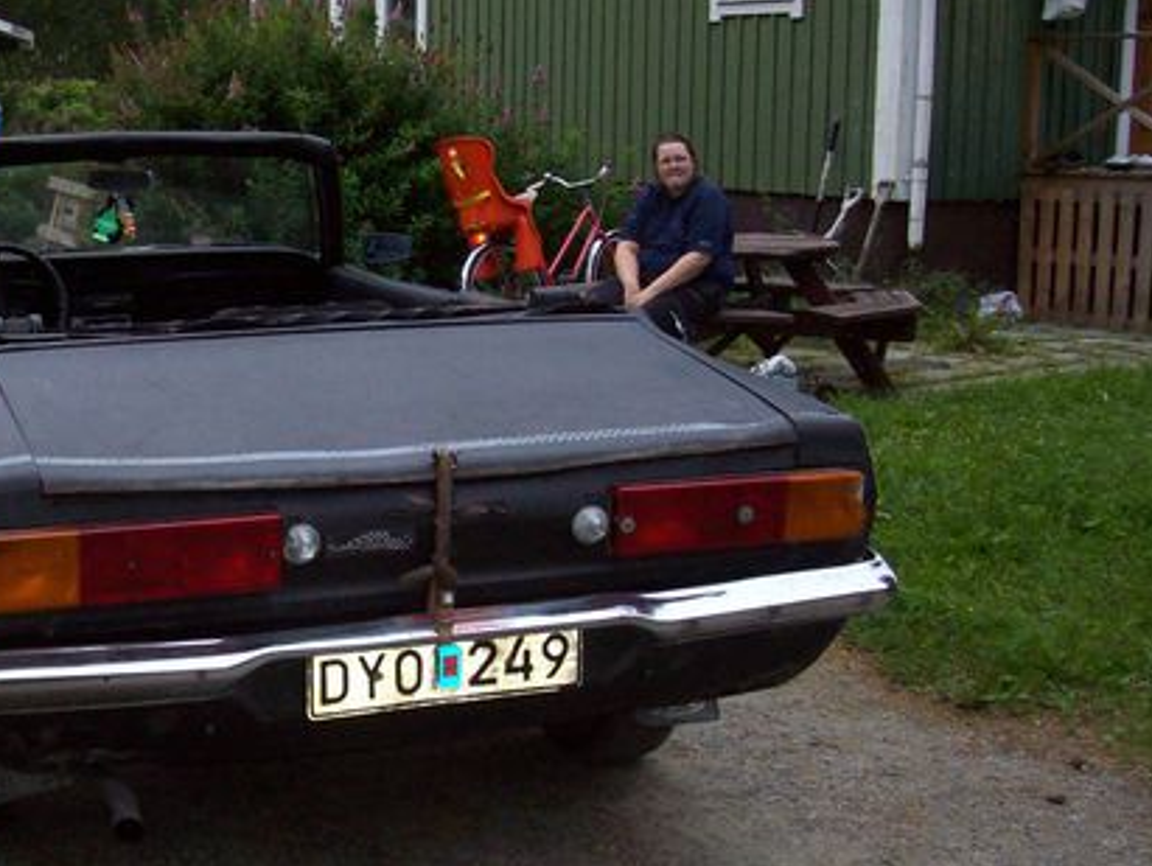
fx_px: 1865
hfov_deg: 33.6
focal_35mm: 56
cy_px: 513
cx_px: 277
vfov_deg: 26.1
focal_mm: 6
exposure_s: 1/64
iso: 200
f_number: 2.7
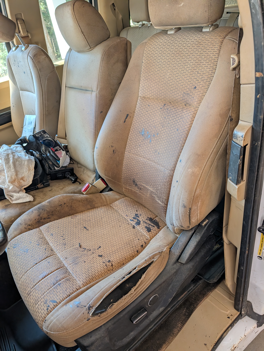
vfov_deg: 71.5
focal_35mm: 24
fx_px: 243
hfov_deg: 56.9
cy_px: 176
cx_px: 132
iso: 251
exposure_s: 1/178
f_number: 1.68
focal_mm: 6.9
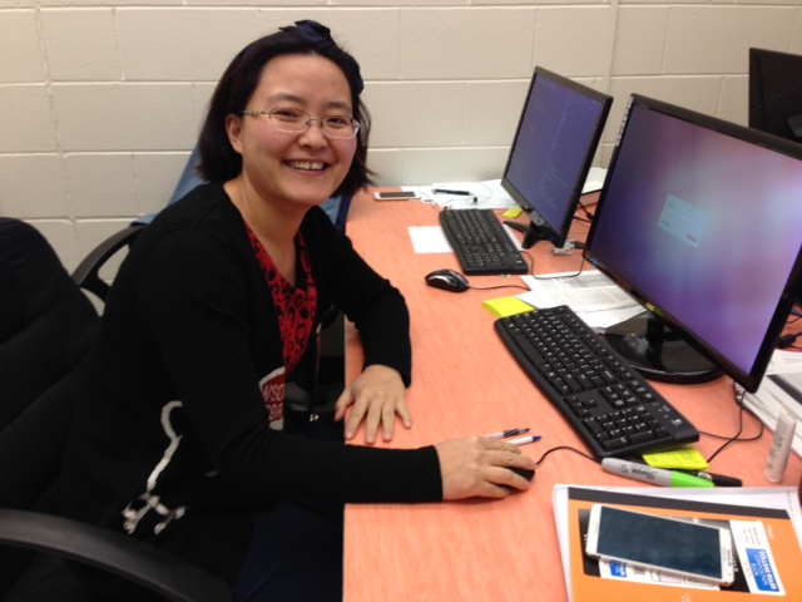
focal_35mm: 33
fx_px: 765
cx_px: 401
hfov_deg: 55.4
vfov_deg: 42.9
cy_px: 301
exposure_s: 1/20
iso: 64
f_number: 2.4
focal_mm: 4.12
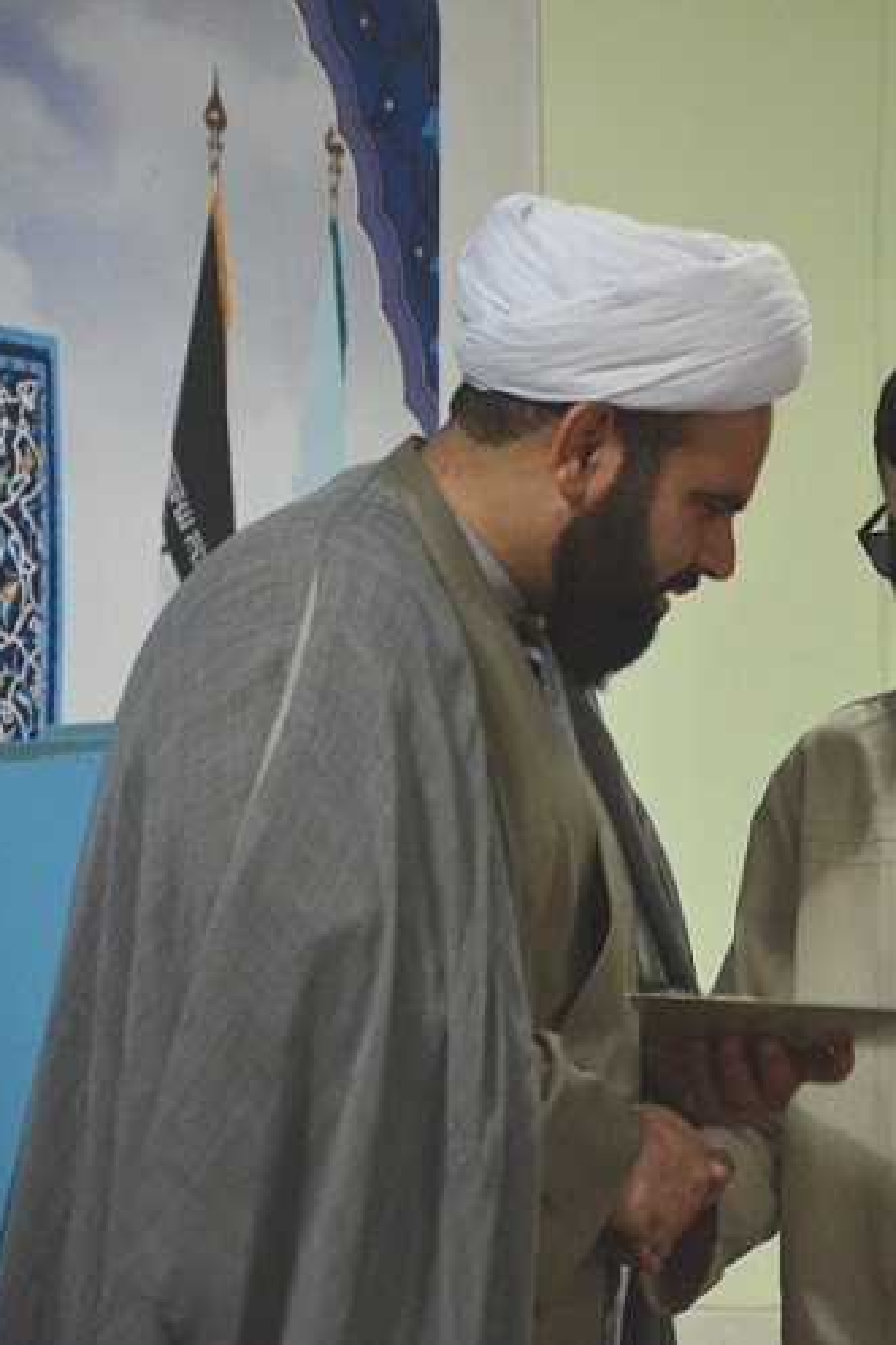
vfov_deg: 8.7
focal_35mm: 238
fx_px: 8882
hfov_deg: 5.8
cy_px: 674
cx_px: 918
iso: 1100
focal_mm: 105
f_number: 5.6
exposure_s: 1/30
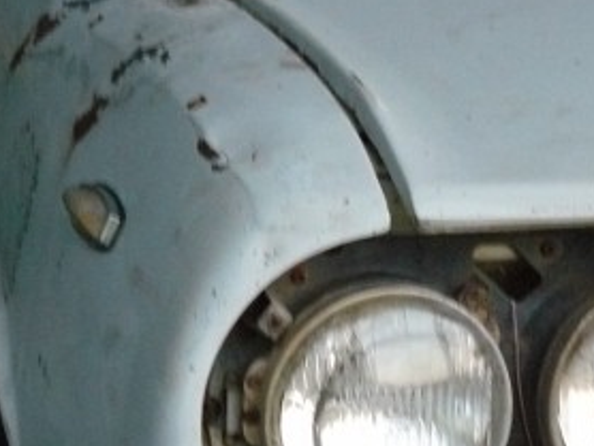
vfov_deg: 10.8
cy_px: 282
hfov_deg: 14.3
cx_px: 295
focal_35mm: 138
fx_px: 2370
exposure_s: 1/25
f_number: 2.8
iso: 400
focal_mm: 10.1
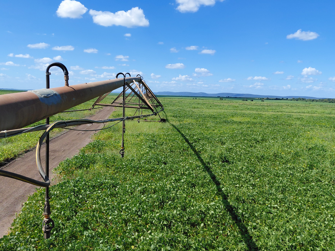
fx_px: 281
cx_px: 170
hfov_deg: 61.7
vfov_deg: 48.2
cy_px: 124
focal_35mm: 29
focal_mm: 4.69
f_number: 1.8
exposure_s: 1/2528
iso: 50
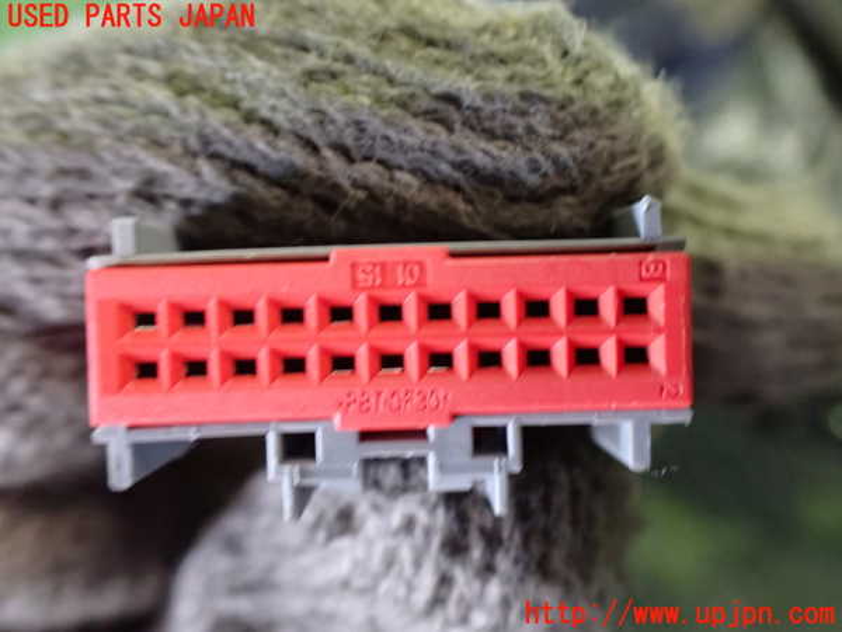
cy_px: 316
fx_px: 730
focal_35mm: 30
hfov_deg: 60.0
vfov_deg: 46.8
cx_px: 421
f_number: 2.3
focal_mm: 5.4
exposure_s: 1/30
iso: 1250
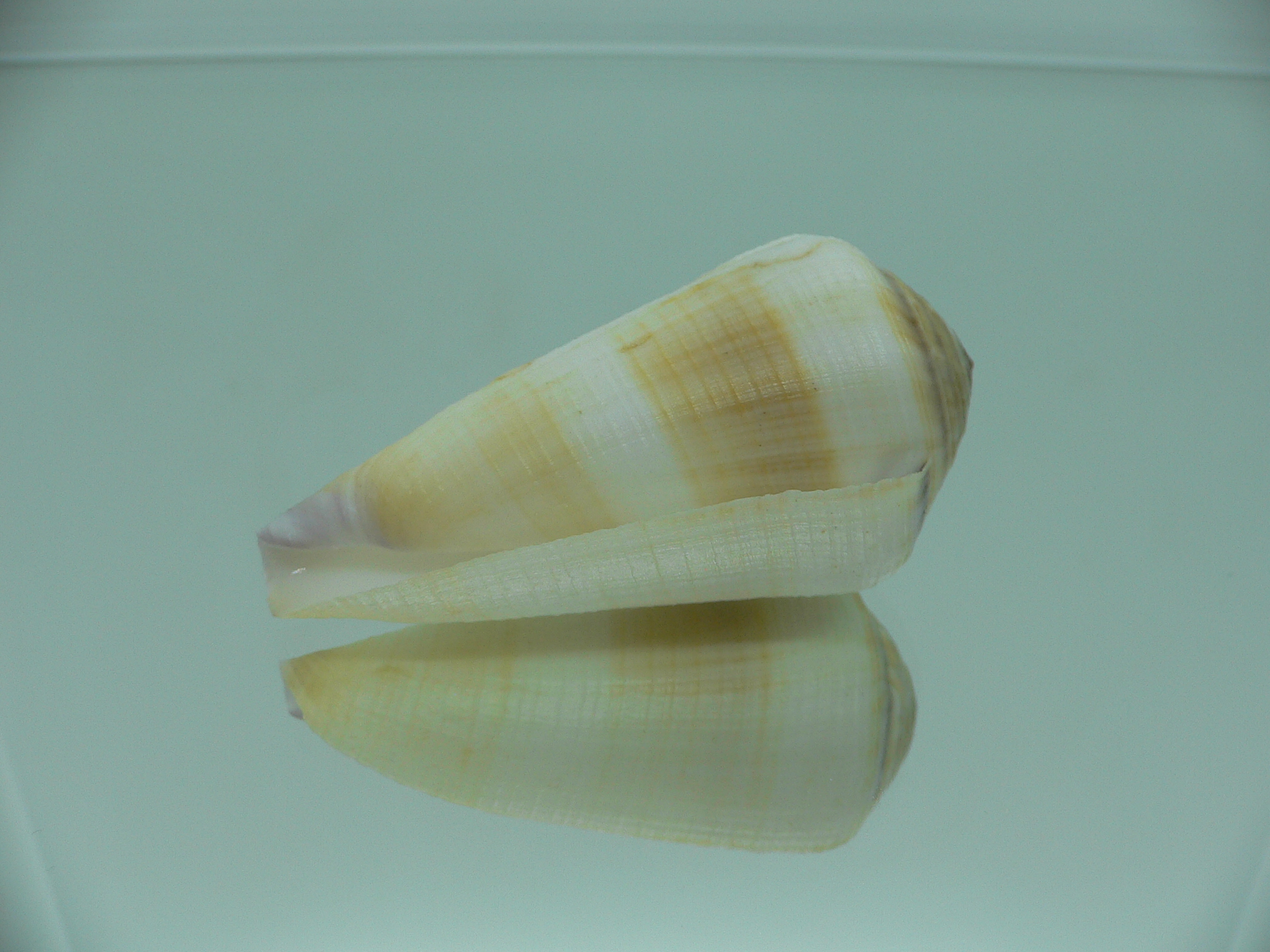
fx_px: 1284
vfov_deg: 40.7
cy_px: 476
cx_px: 635
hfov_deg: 52.6
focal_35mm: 35
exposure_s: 1/80
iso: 80
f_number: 2.8
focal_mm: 4.6
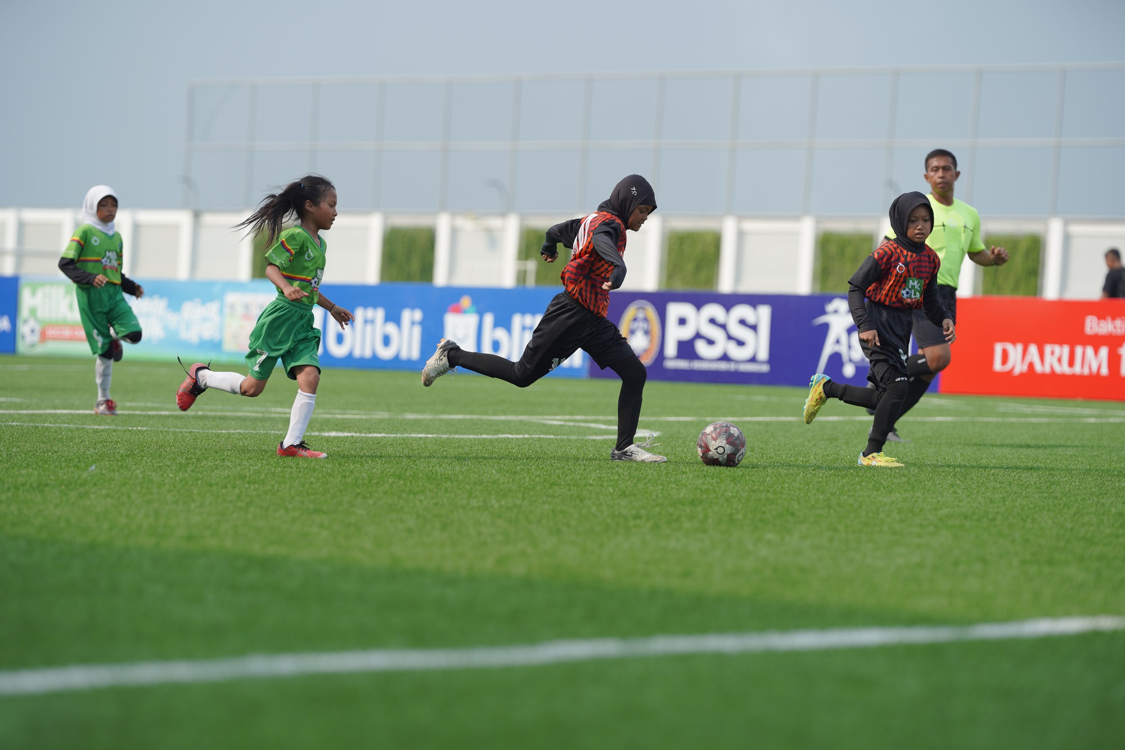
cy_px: 375
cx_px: 562
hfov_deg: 15.2
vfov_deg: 10.2
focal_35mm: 135
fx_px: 4218
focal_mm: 135
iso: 125
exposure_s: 1/2000
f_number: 2.5
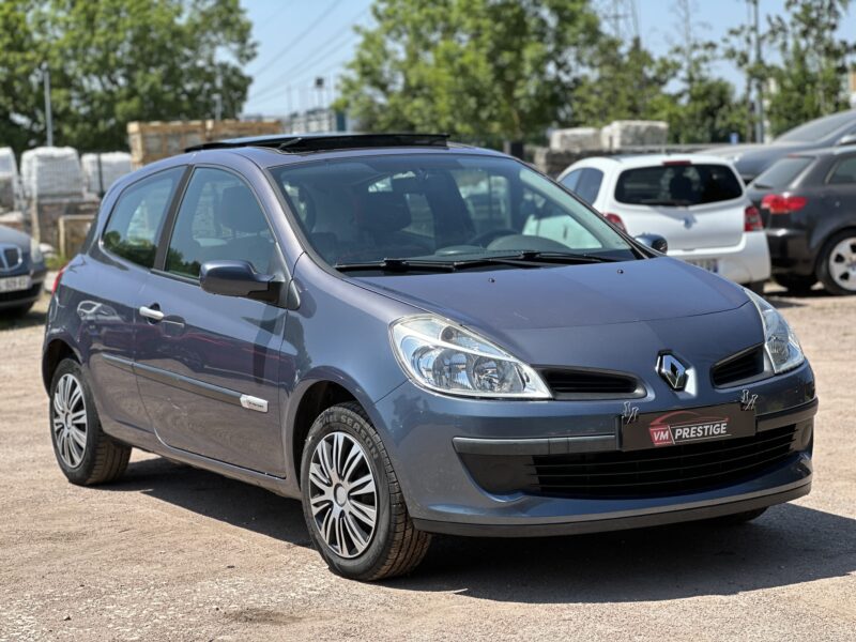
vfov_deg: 19.1
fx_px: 1904
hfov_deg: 25.3
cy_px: 321
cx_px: 428
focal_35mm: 77
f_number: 2.8
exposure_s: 1/423
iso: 32
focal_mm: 9
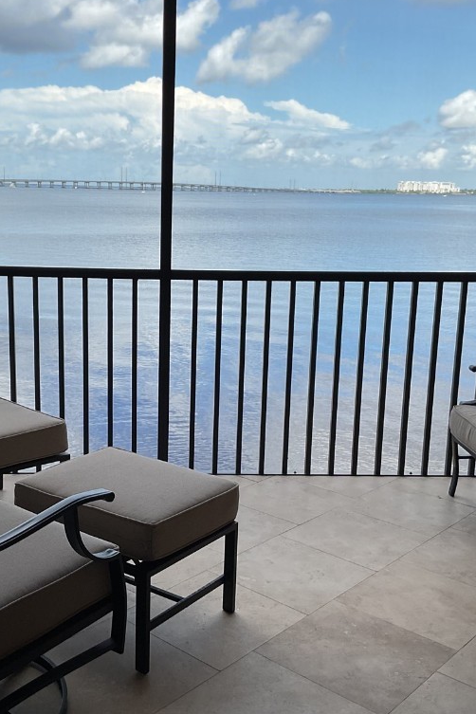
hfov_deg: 32.5
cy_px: 351
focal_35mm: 41
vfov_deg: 47.4
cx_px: 180
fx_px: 813
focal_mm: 3
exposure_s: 1/944
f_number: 1.8
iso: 16
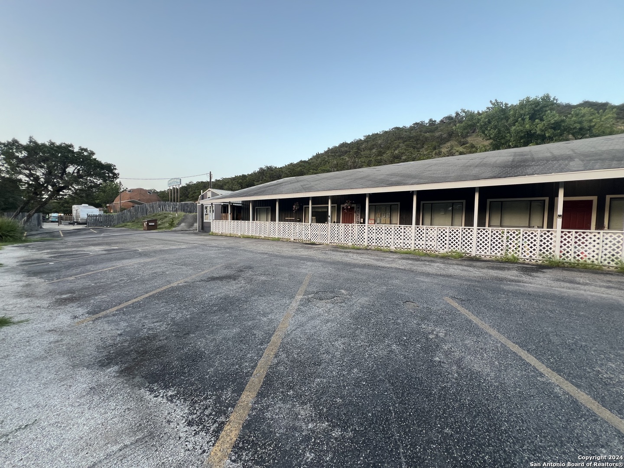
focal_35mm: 13
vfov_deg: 89.9
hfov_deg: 106.2
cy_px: 234
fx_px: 234
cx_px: 312
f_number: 1.8
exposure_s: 1/99
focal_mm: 1.57
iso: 50
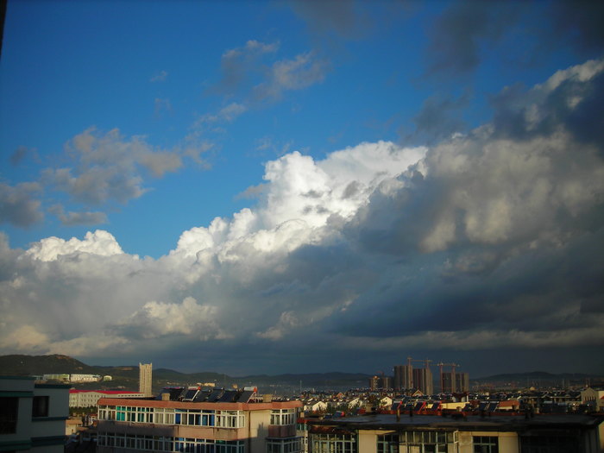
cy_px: 226
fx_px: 663
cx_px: 302
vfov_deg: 37.7
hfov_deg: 49.0
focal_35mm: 38
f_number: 6.4
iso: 50
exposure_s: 1/207
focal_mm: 6.3
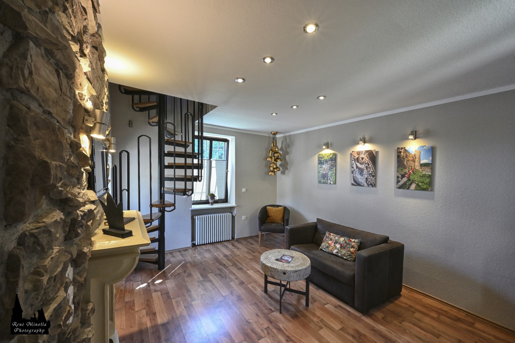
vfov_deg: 81.1
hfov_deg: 104.3
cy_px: 172
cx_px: 258
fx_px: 200
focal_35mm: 14
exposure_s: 1/15
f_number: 16
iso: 2500
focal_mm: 14
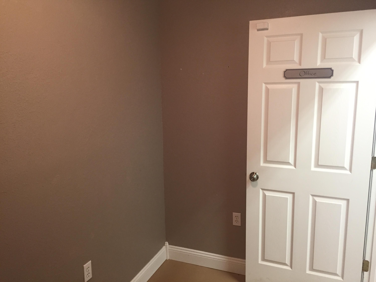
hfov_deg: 61.7
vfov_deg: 48.2
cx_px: 188
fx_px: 315
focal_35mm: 29
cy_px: 141
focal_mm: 4.15
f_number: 2.2
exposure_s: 1/30
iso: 160
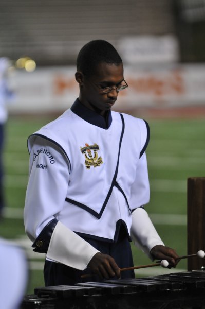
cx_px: 102
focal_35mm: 300
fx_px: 2567
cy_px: 154
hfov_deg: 4.6
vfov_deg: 6.9
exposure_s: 1/320
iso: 800
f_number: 2.8
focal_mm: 200
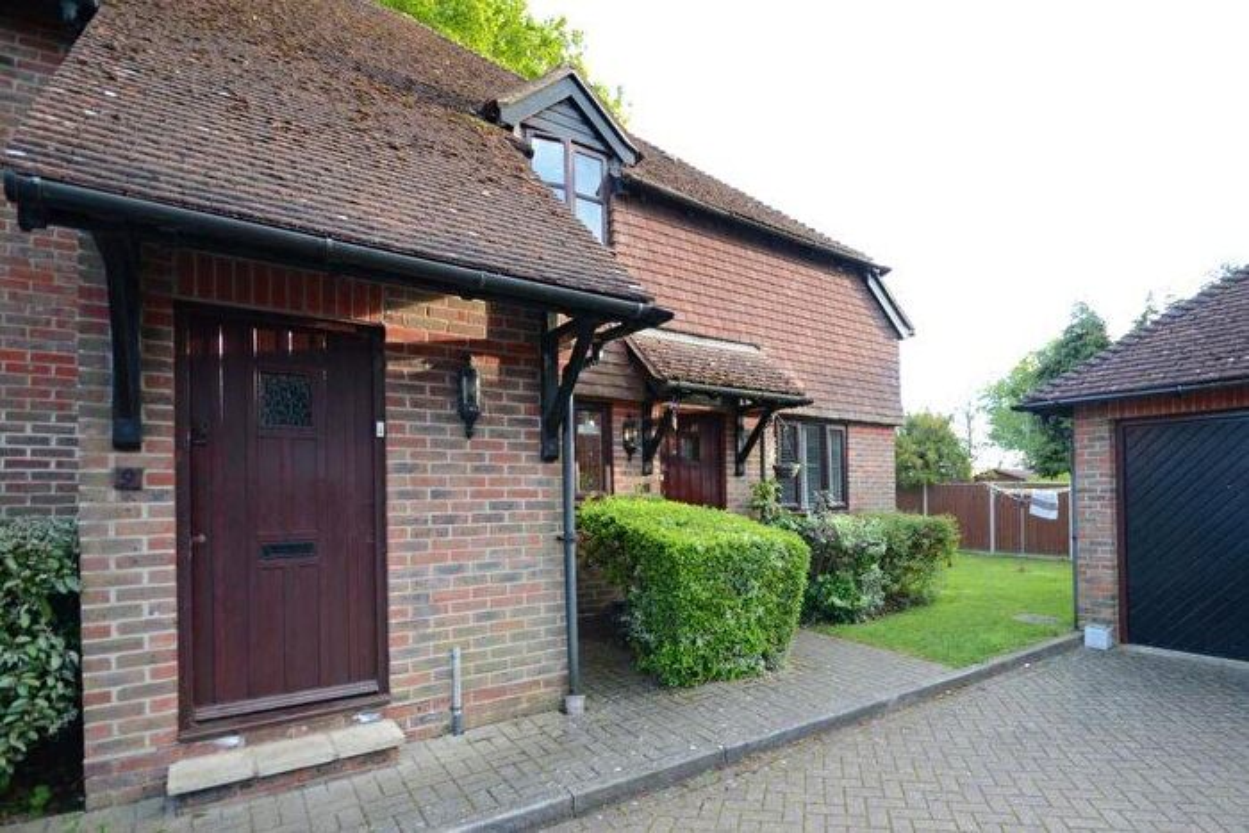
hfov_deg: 100.4
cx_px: 624
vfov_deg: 77.4
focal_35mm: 15
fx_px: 520
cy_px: 416
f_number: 5.6
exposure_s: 1/100
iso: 500
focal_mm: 10
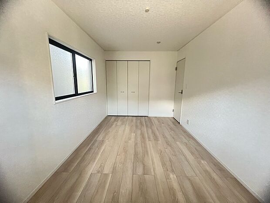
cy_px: 102
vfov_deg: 89.9
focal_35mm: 13
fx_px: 101
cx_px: 135
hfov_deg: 106.2
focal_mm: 1.57
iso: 400
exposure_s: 1/60
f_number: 1.8
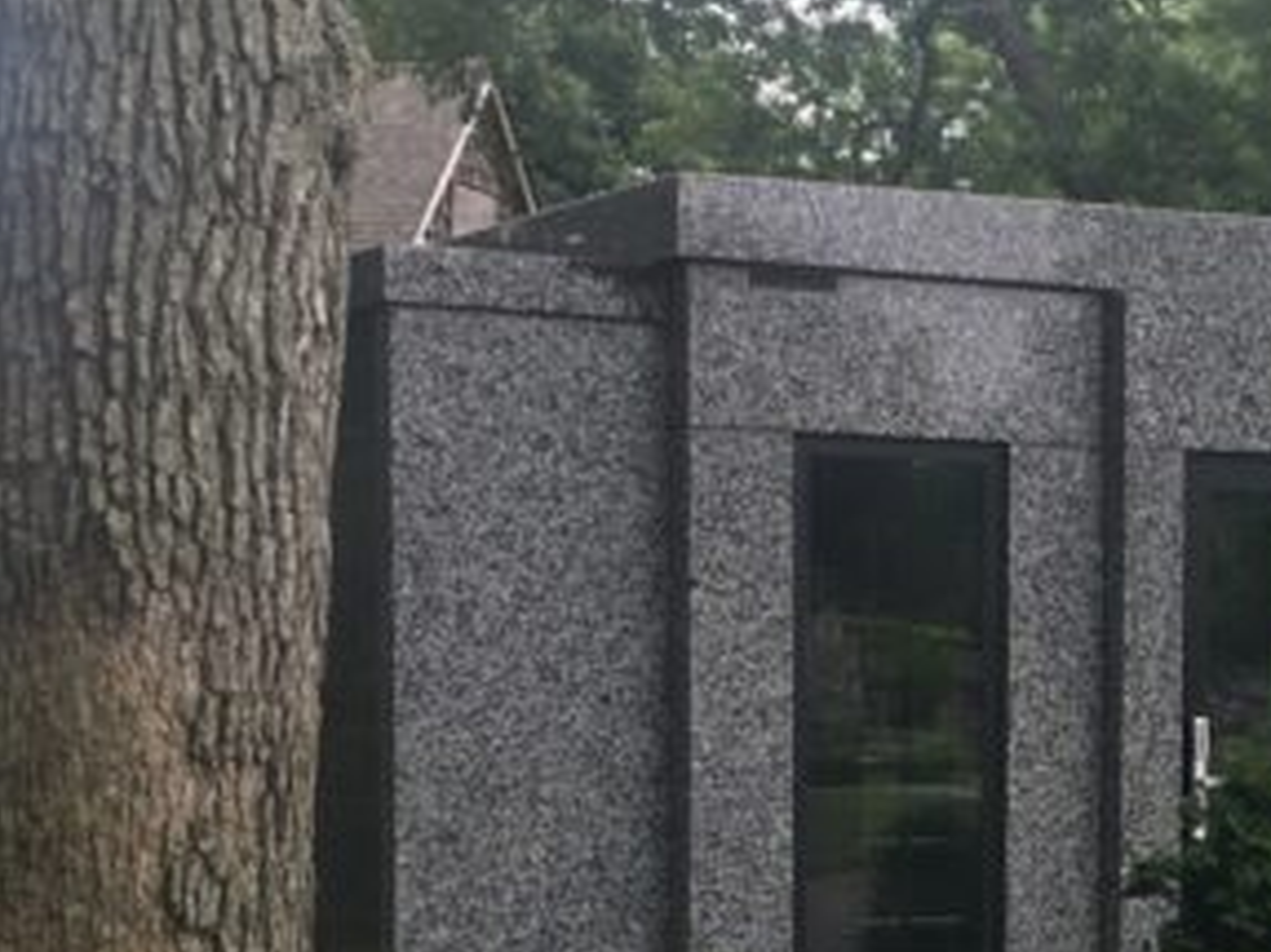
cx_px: 1479
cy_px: 939
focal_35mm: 97
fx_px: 3560
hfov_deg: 19.2
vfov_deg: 15.0
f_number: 2.2
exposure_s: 1/262
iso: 25
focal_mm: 4.15
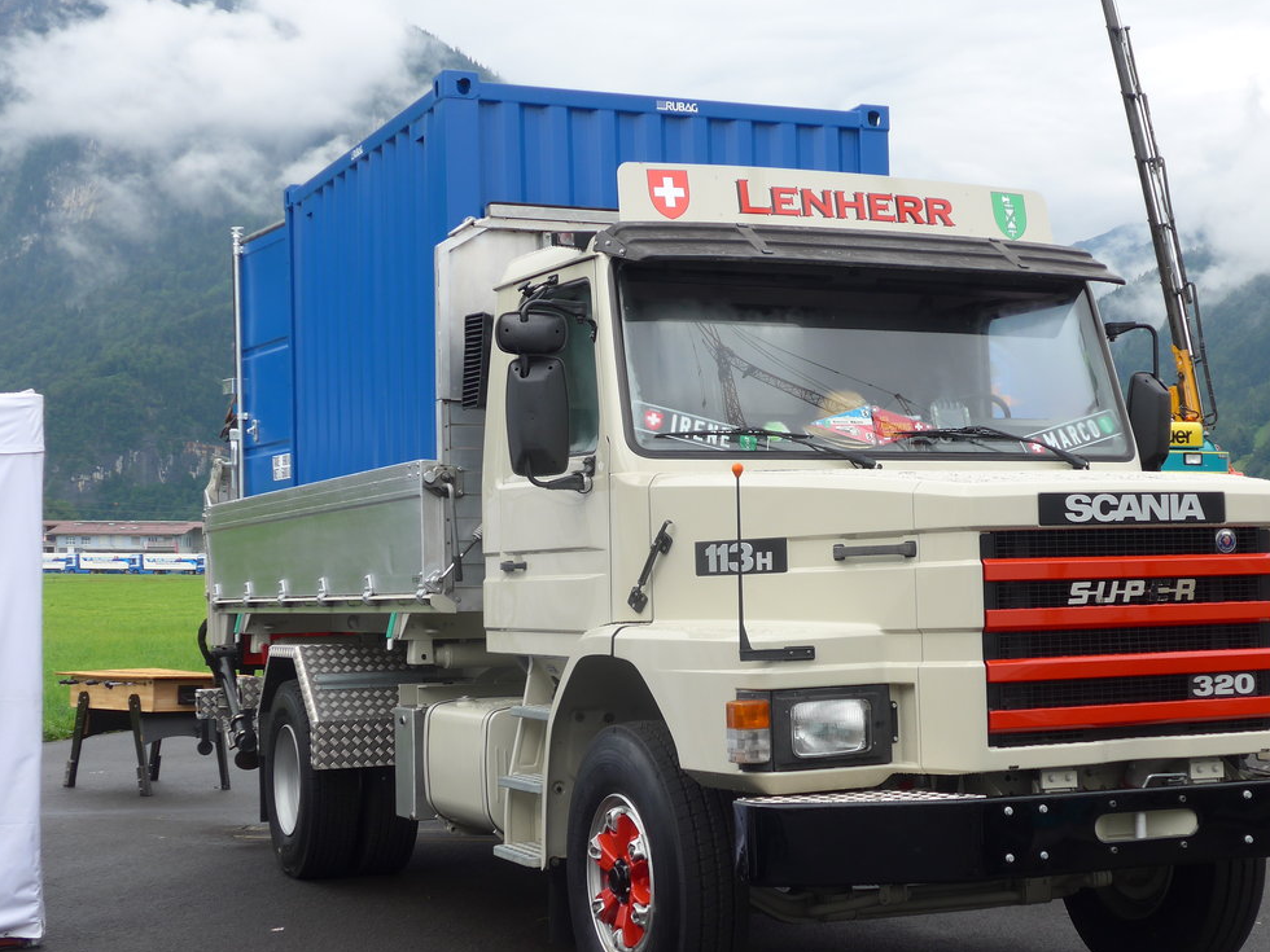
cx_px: 710
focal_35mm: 60
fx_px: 2201
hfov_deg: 32.1
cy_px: 557
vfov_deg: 24.4
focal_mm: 10.1
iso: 80
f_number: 3.2
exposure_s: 1/400
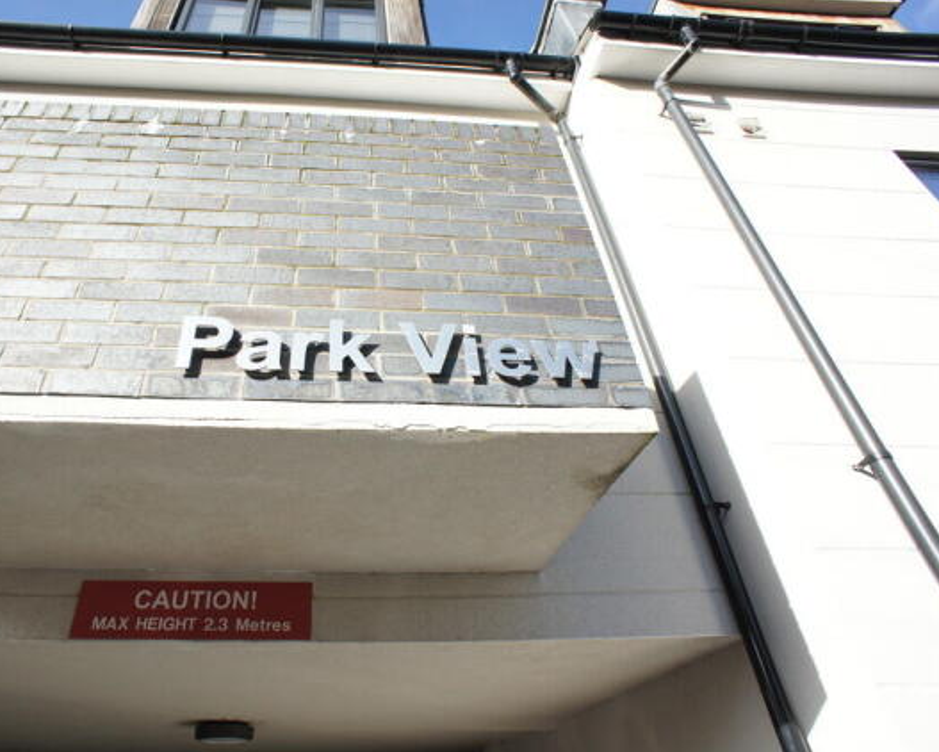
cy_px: 387
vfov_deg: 51.6
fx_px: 778
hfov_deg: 61.6
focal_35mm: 28
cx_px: 372
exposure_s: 1/200
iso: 200
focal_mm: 16
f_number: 6.3
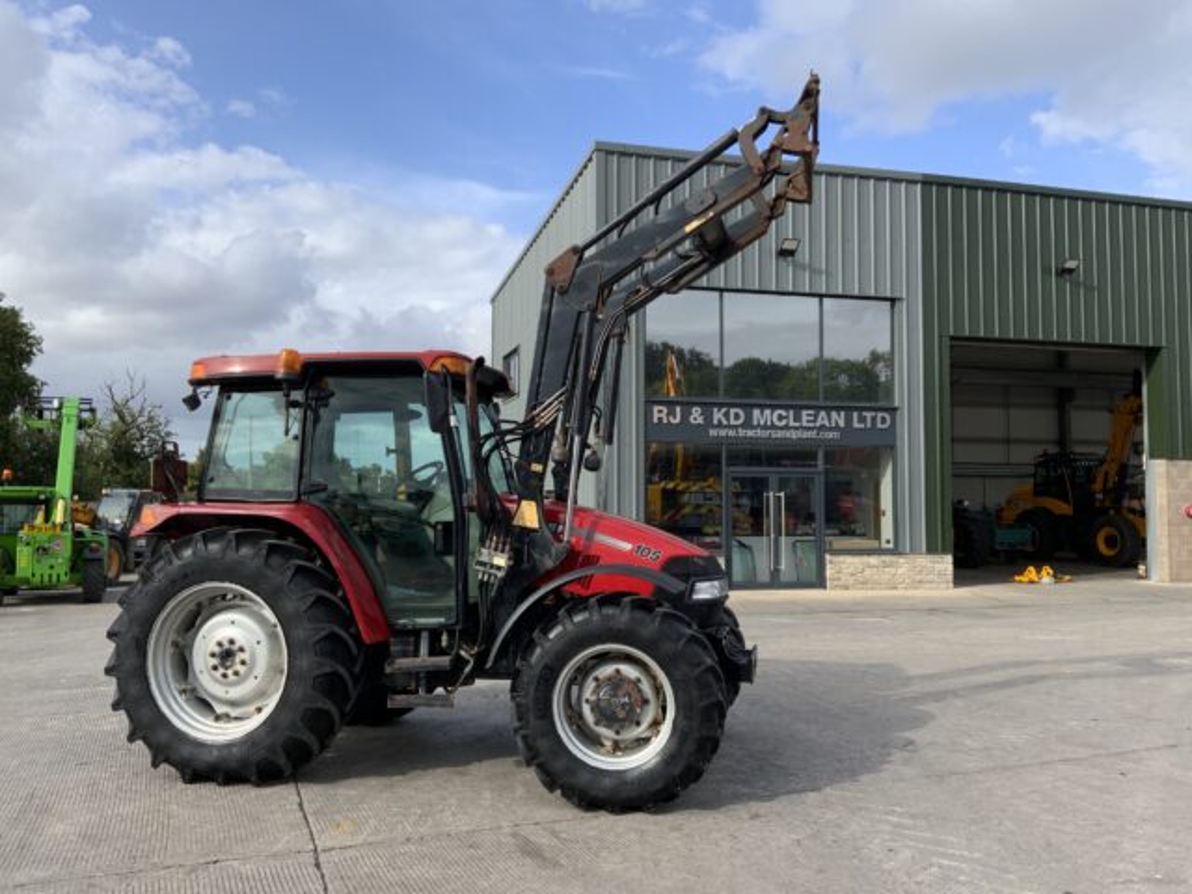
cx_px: 596
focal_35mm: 29
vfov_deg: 48.2
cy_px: 447
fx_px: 999
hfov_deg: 61.7
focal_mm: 3
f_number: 1.8
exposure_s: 1/1144
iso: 16
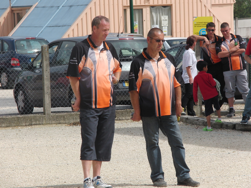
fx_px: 1552
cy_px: 94
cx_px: 126
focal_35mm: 214
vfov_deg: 6.9
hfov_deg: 9.2
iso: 100
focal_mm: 37.9
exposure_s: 1/800
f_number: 4.9
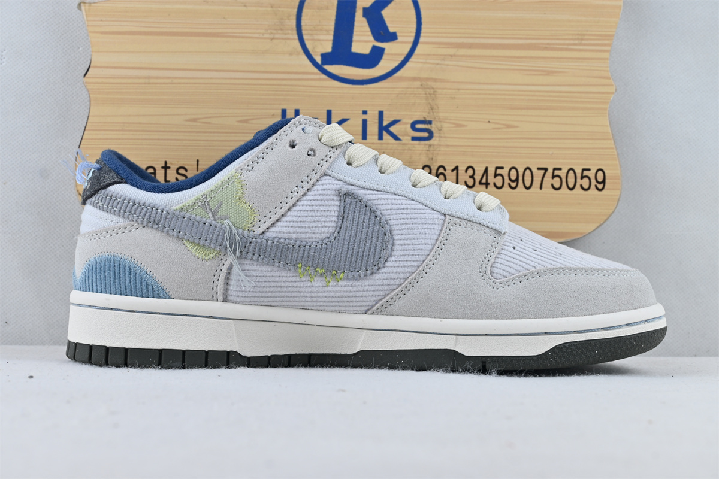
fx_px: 1108
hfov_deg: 35.9
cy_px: 240
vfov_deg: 24.4
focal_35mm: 56
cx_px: 360
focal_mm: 37
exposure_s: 1/40
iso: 100
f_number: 7.1
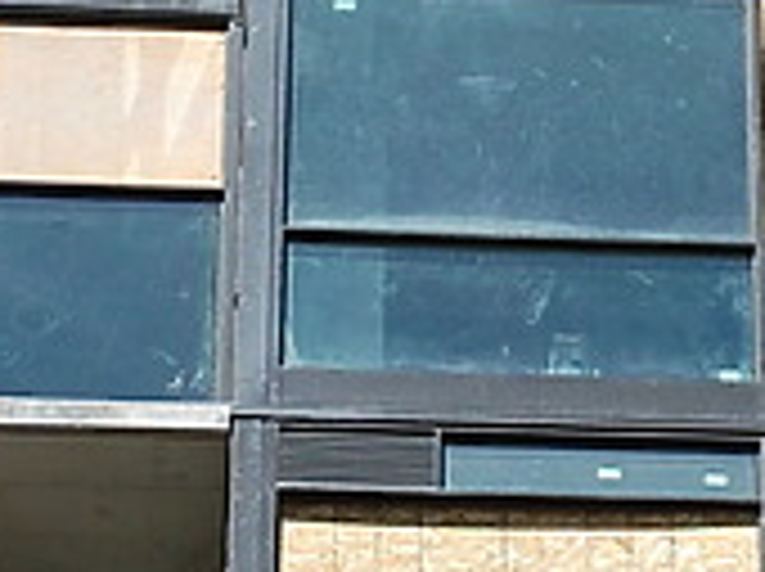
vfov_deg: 5.5
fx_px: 5904
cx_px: 920
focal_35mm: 268
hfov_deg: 7.4
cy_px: 68
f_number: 10
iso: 200
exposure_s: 1/250
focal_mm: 35
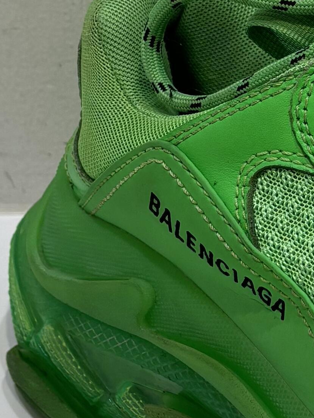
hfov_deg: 10.6
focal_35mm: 134
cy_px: 133
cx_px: 507
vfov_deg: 14.7
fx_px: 1621
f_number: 1.6
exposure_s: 1/155
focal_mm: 5.96
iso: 40
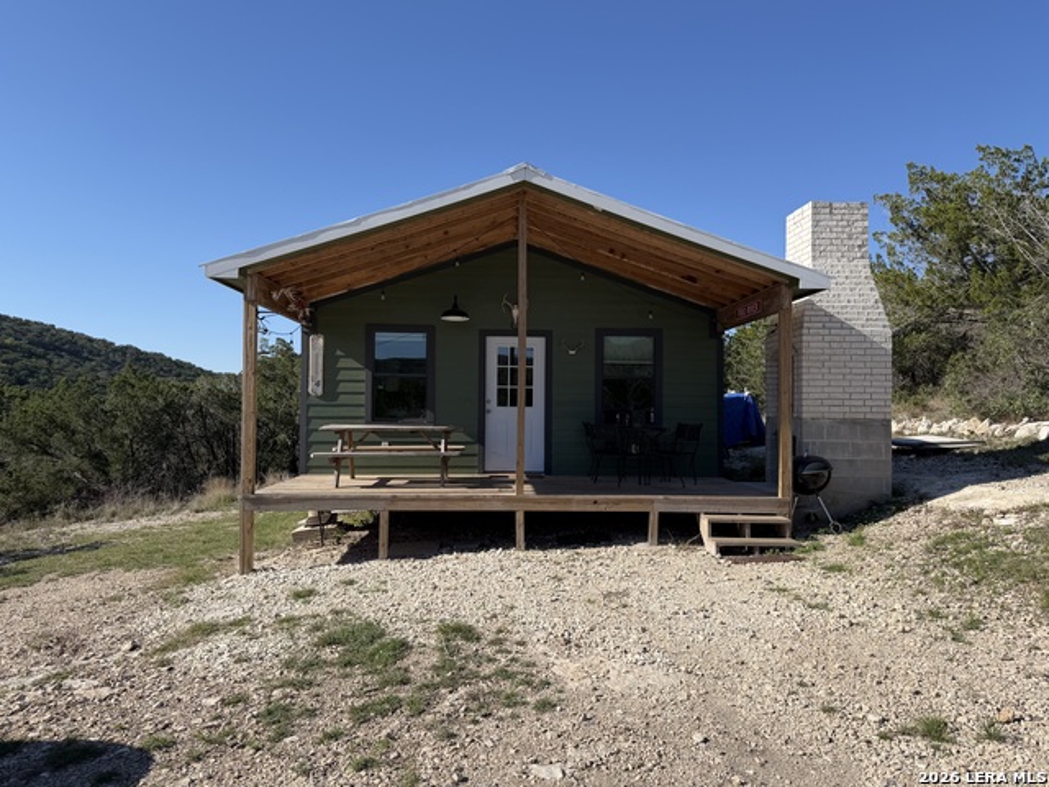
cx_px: 524
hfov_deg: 71.6
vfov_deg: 56.8
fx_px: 727
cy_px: 394
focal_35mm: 24
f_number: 1.78
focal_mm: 6.76
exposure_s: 1/4975
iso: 80
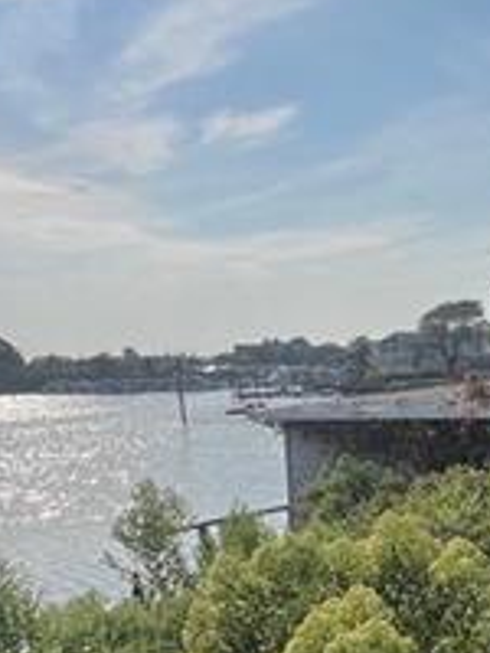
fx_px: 944
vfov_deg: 37.3
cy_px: 483
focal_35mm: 50
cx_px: 644
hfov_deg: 25.1
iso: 32
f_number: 1.8
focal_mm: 1.57
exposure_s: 1/2801
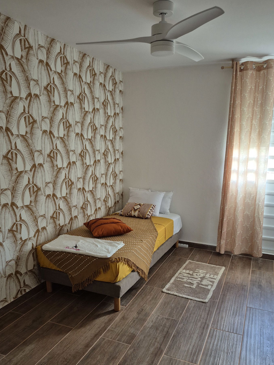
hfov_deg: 51.3
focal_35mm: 27
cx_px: 143
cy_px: 197
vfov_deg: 65.2
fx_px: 285
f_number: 1.8
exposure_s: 1/100
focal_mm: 5.4
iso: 400
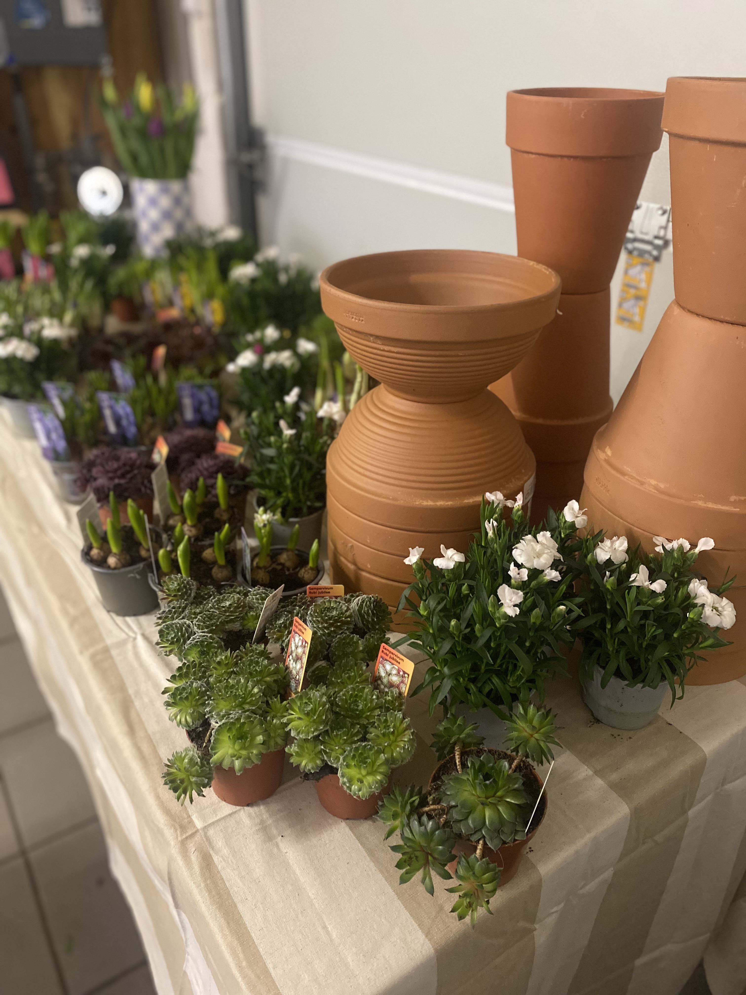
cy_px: 498
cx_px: 373
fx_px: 747
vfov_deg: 67.3
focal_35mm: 26
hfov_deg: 53.1
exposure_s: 1/25
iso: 640
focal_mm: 4.25
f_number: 1.8
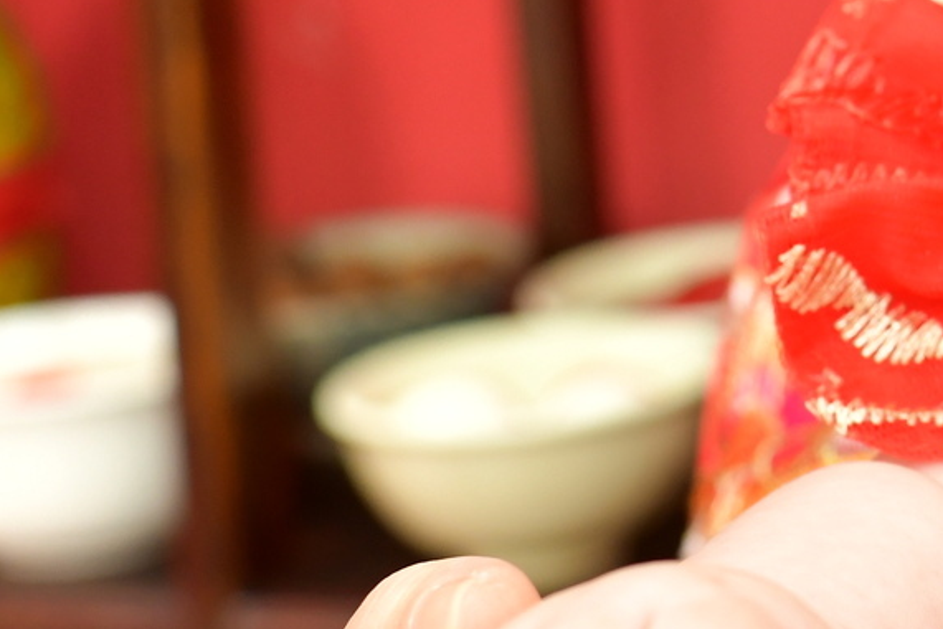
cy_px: -74
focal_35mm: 147
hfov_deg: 12.6
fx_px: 3851
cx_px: 1742
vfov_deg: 9.2
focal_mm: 35
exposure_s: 1/160
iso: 800
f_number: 4.5
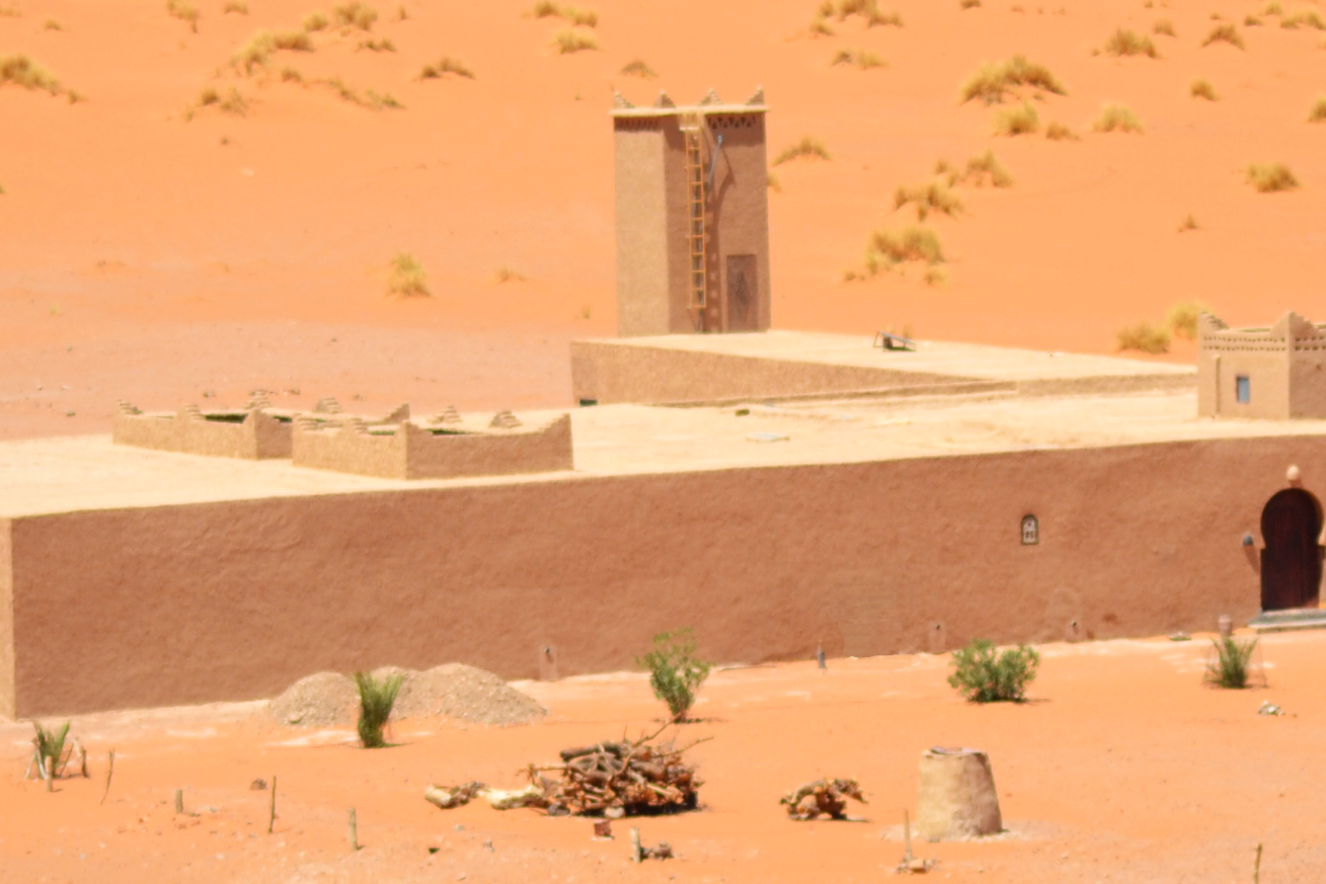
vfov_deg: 1.2
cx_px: 893
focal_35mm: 1188
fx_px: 43760
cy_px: 258
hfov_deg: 1.7
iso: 220
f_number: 5.6
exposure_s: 1/2000
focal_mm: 300
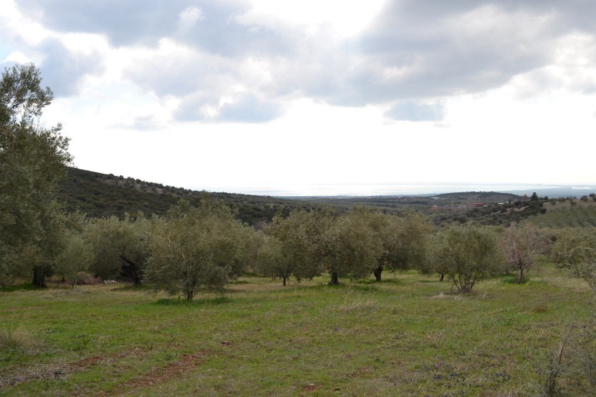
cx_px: 298
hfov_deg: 57.2
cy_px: 198
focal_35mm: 33
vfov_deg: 40.0
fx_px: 546
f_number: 9
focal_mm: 22
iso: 100
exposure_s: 1/200
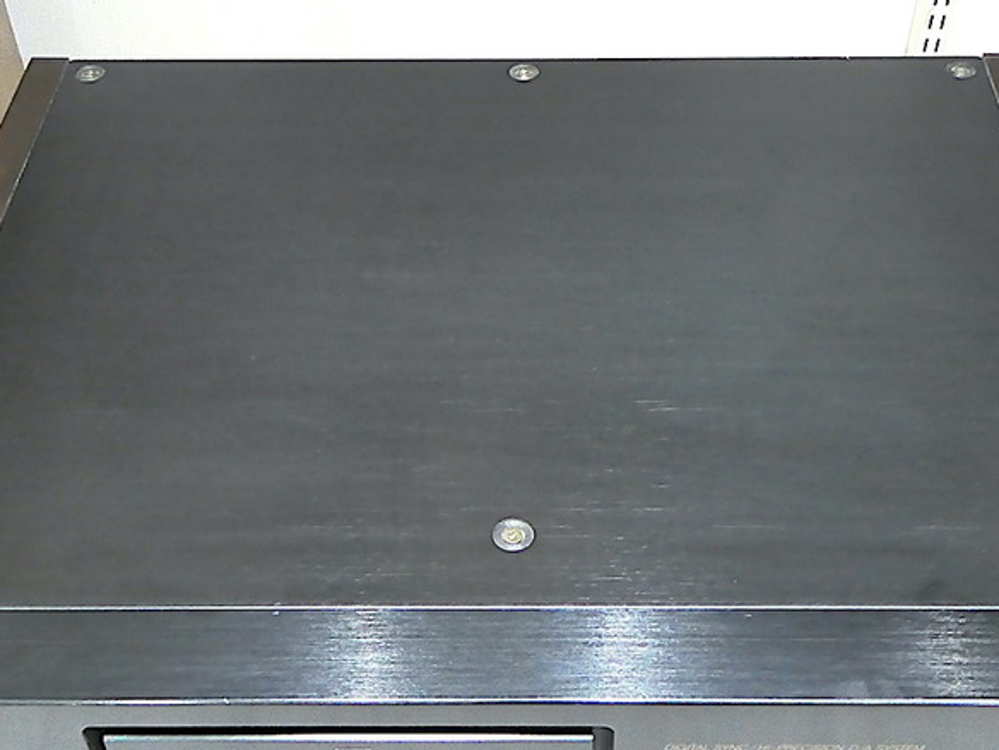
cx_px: 517
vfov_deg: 31.5
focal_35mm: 46
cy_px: 392
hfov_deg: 41.2
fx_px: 1328
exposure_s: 1/13
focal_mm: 5
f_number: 6.3
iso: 1600
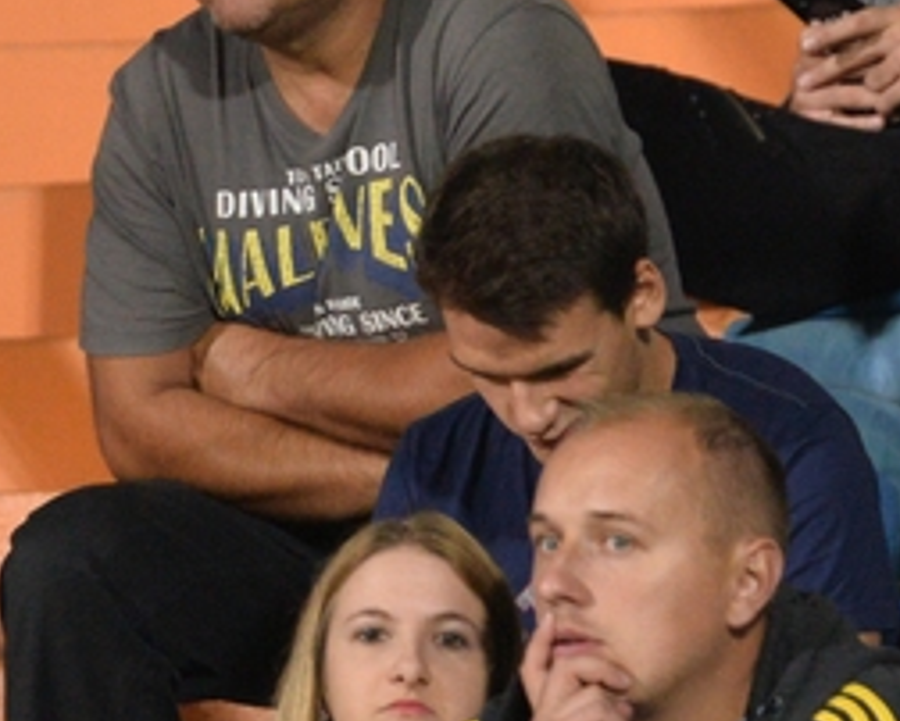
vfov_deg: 1.7
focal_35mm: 893
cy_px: 37
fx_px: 23805
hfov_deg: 2.2
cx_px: 1836
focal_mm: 200
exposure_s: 1/160
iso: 3200
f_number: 2.8
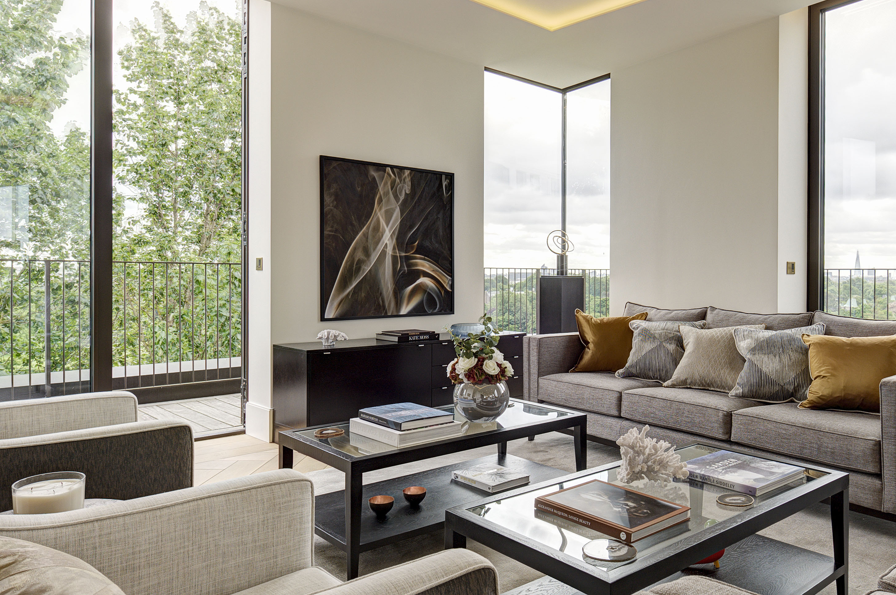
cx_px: 537
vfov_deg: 46.3
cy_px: 314
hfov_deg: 64.9
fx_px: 696
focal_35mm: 28
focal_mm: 19
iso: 400
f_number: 9.5
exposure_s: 1/250
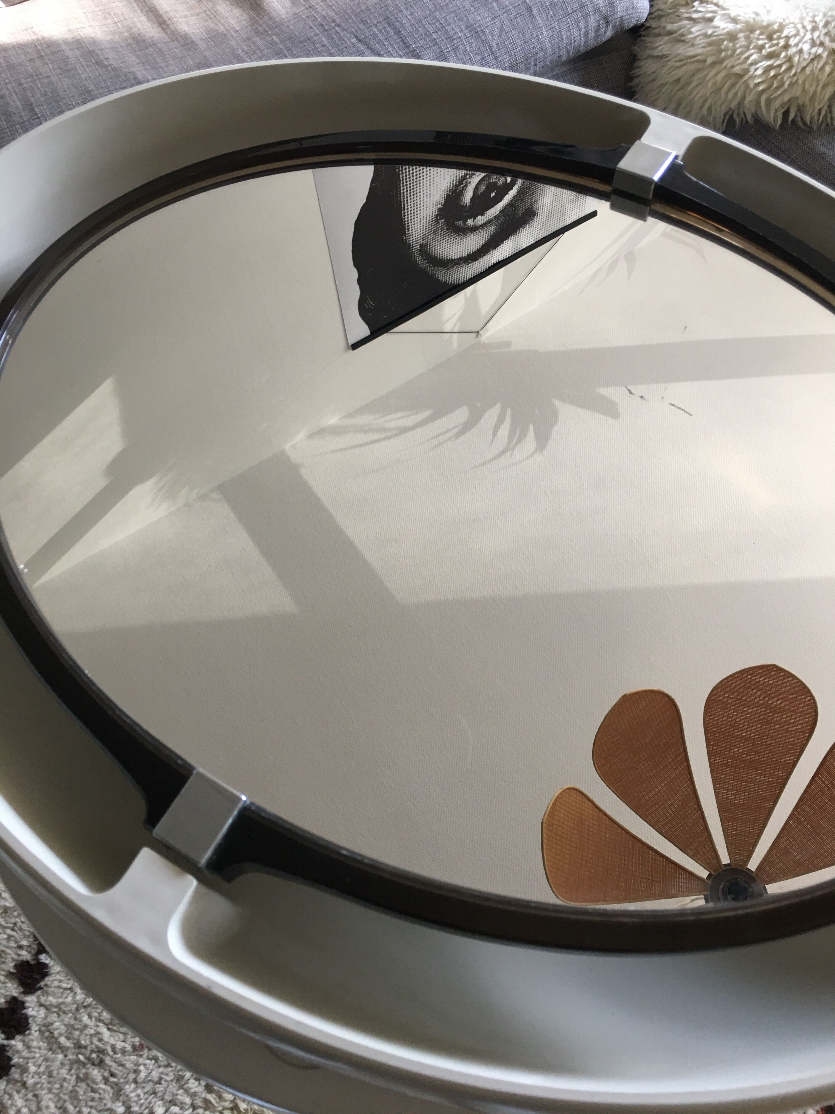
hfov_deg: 48.2
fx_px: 933
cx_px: 418
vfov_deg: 61.7
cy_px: 557
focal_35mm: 29
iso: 50
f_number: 2.2
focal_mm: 4.15
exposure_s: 1/17
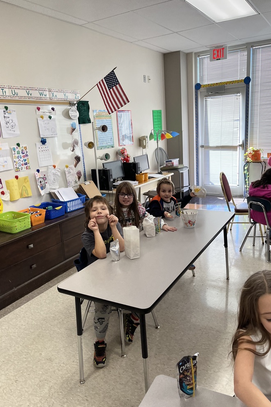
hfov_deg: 46.4
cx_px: 144
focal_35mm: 28
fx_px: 316
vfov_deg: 65.5
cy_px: 207
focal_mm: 5.1
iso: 64
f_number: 1.6
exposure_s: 1/120
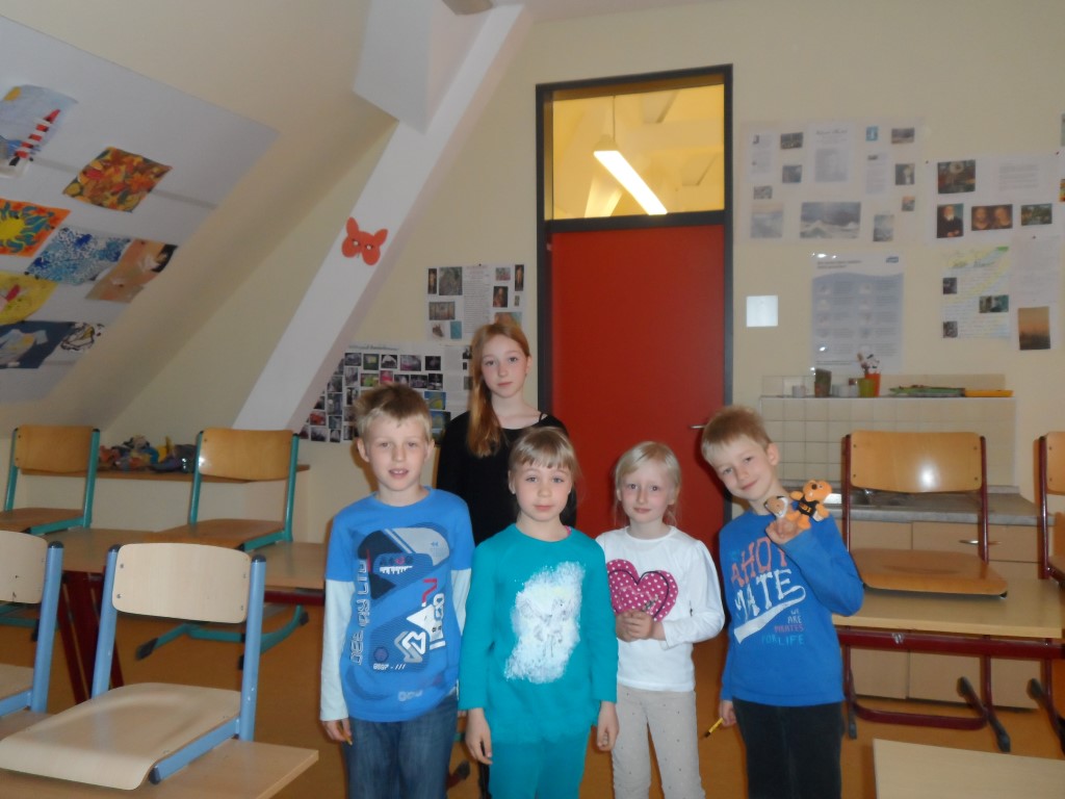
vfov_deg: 49.7
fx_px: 861
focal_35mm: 28
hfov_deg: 63.4
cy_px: 400
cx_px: 532
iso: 320
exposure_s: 1/30
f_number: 3.1
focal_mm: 4.9
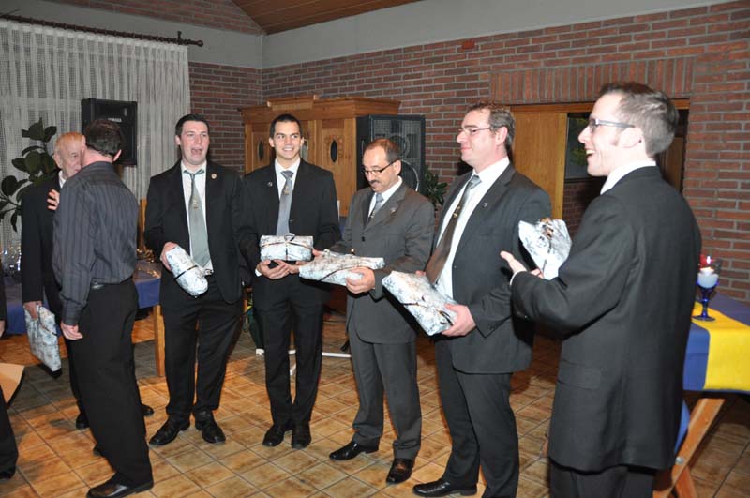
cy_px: 249
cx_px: 375
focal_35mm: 27
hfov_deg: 67.5
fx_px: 562
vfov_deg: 47.8
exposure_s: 1/60
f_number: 4
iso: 900
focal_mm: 18
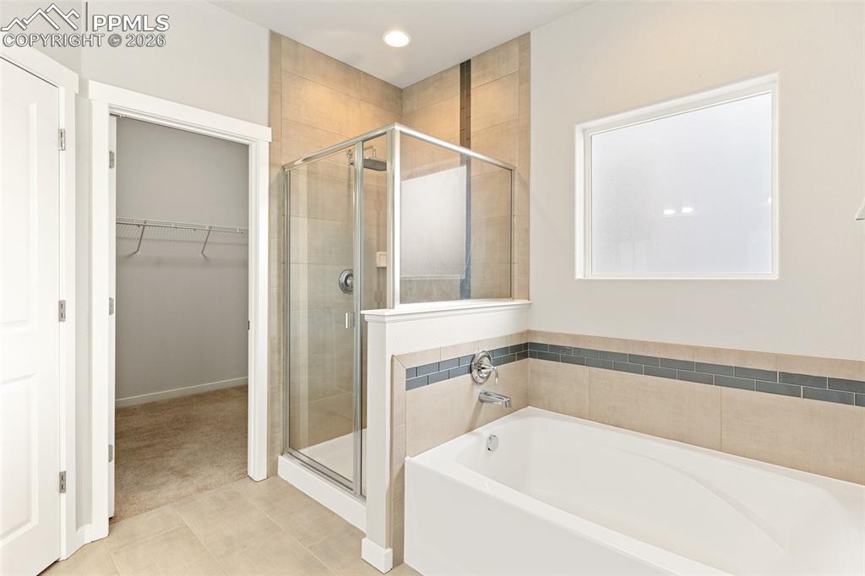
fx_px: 408
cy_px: 288
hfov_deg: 93.3
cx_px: 432
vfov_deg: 70.4
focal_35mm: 17
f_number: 8
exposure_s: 1/8
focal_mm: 17
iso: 400
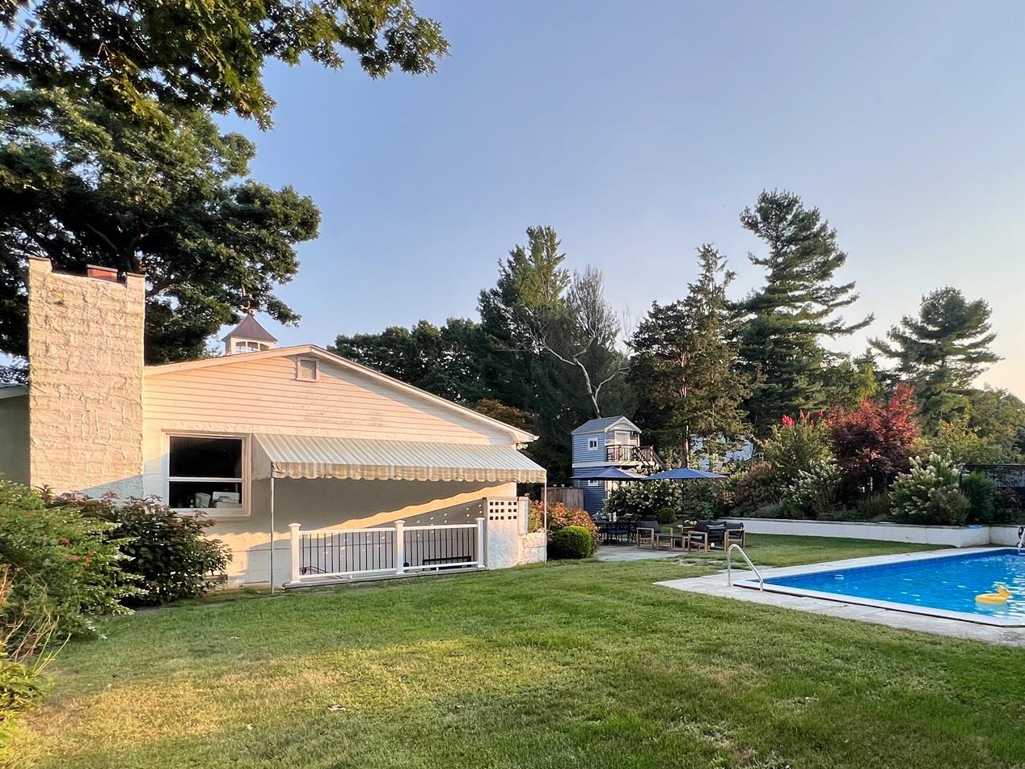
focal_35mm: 21
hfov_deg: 73.2
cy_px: 496
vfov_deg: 62.3
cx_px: 774
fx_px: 622
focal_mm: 1.57
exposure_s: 1/341
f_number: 1.8
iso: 32
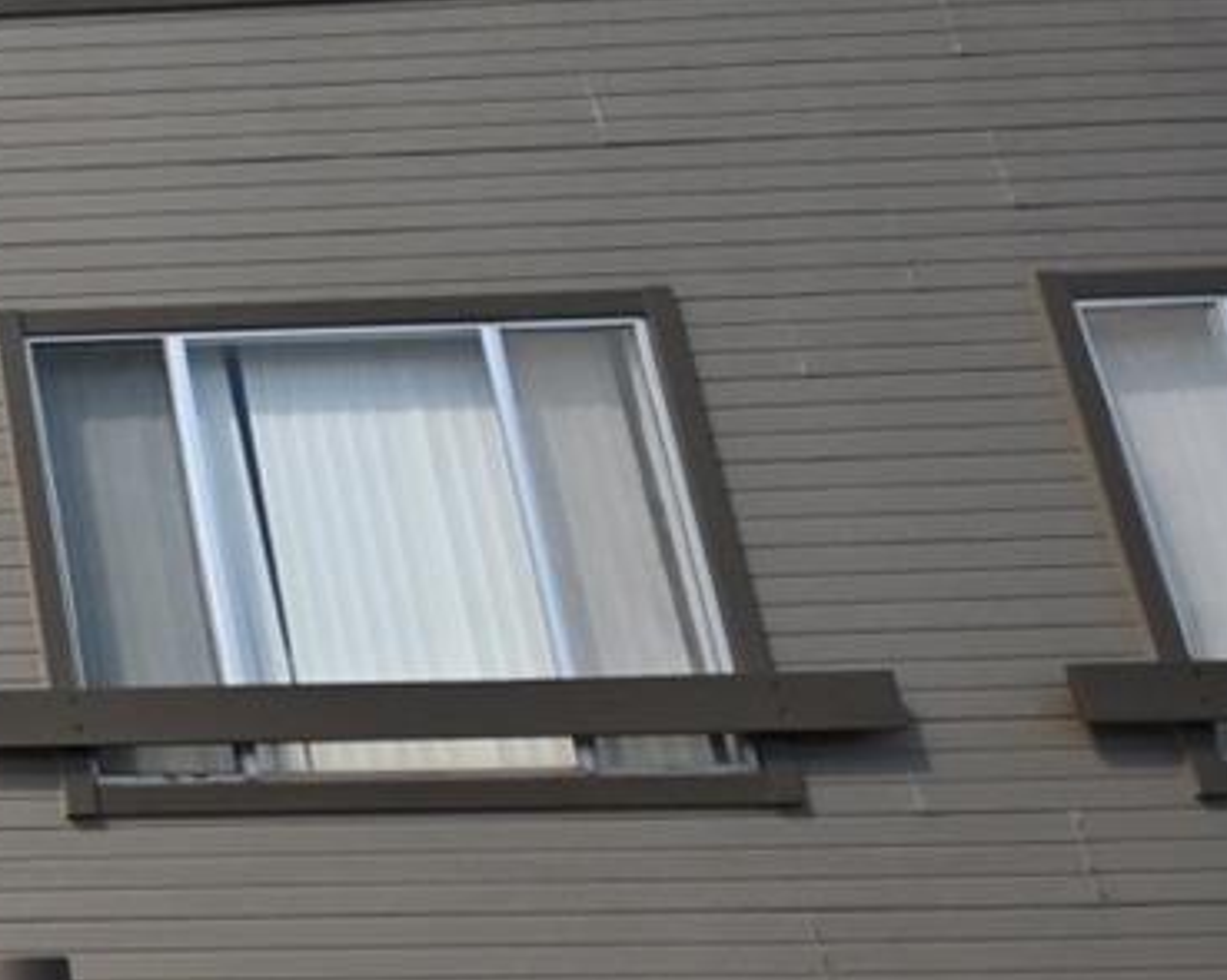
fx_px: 2215
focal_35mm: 61
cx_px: -954
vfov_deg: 24.8
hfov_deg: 21.3
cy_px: 326
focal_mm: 10
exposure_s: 1/3200
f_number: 4
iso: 500
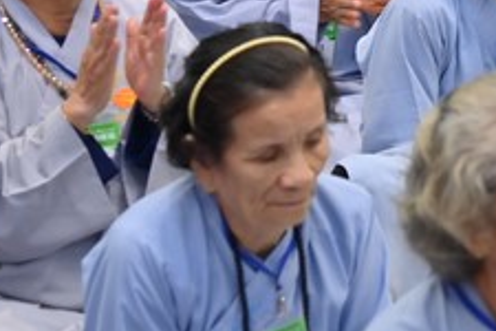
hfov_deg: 10.6
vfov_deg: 7.1
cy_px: -105
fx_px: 2631
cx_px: 578
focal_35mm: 191
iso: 1250
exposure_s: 1/100
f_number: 4.5
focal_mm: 66
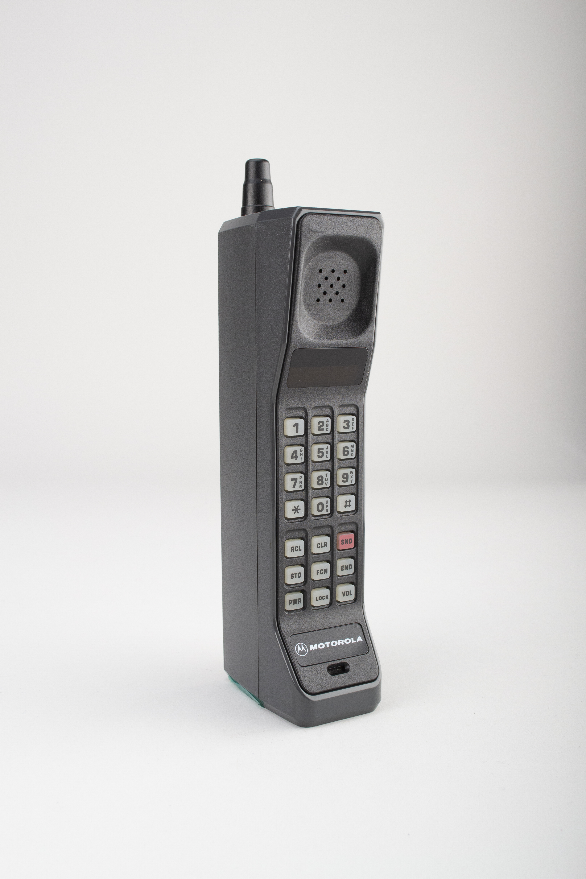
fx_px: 952
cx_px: 293
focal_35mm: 39
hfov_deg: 34.2
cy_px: 440
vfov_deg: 49.6
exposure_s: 1/200
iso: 400
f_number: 10
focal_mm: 26
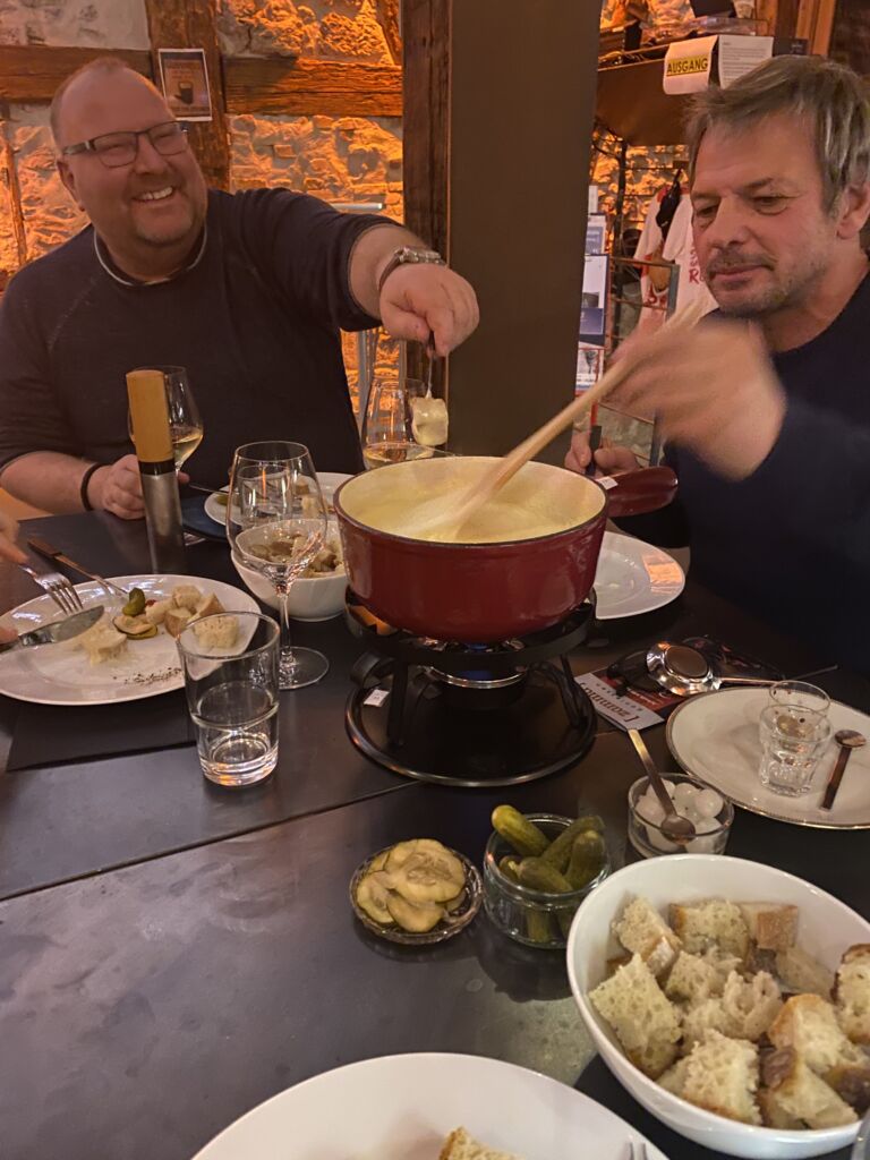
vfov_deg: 67.3
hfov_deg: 53.1
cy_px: 580
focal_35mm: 26
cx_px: 435
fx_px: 871
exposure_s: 1/20
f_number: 1.8
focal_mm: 4.25
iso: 800
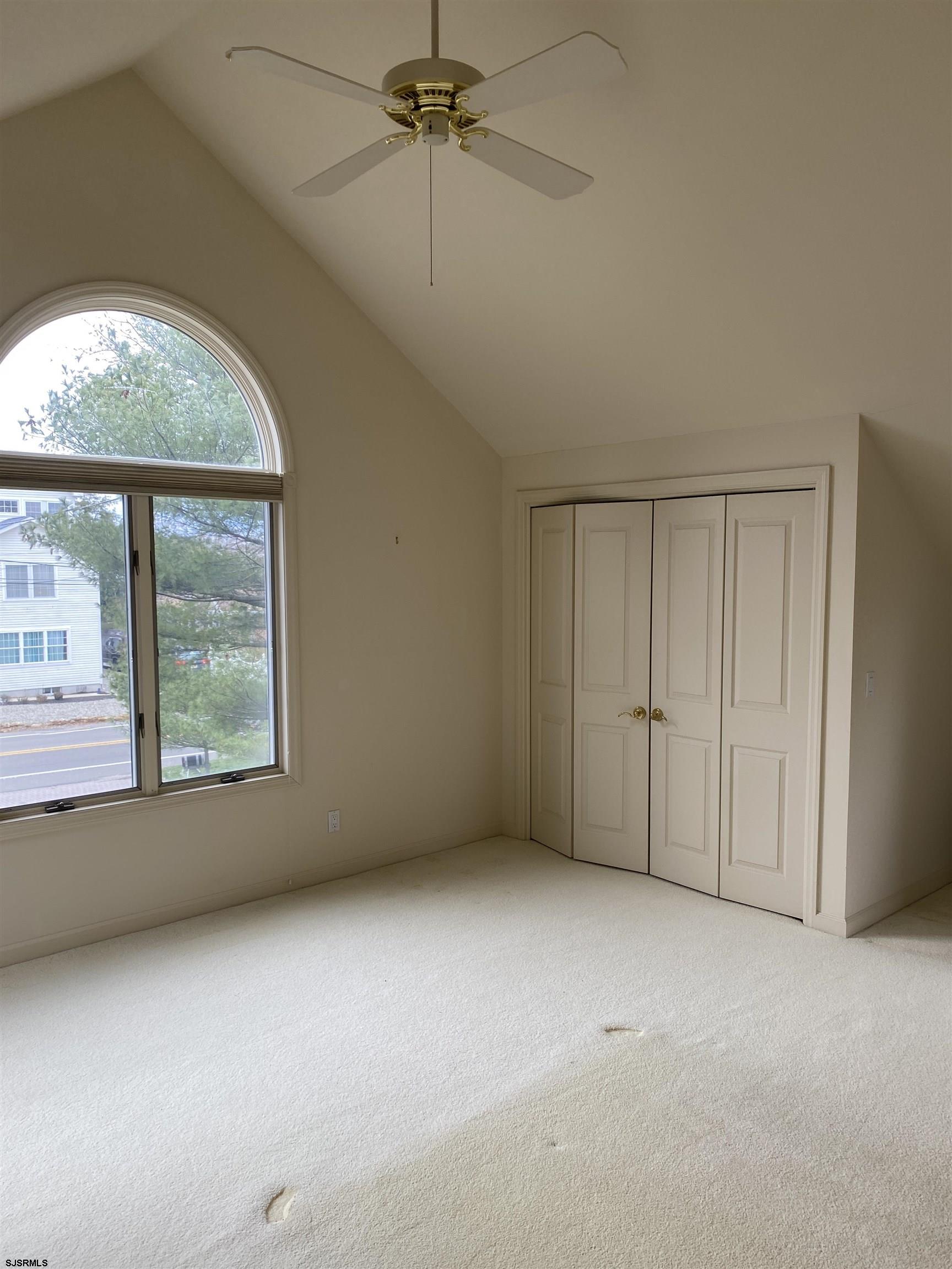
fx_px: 953
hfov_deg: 53.1
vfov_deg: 67.3
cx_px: 476
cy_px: 634
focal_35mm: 26
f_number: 1.8
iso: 32
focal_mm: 4.25
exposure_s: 1/156
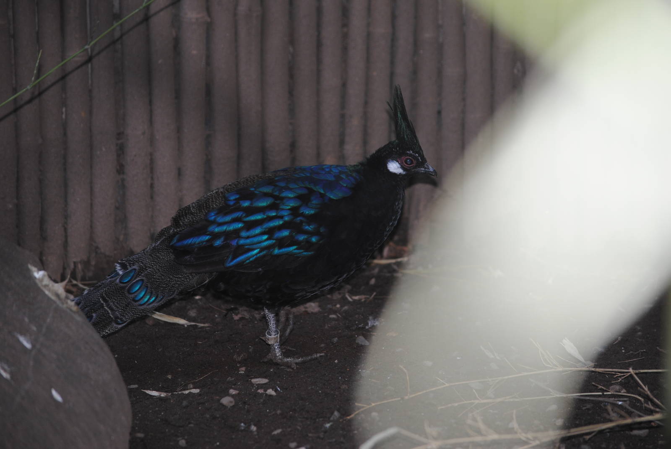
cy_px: 224
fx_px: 3779
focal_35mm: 202
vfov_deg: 6.8
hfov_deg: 10.1
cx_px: 336
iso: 200
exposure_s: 1/60
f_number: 4.8
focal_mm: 135
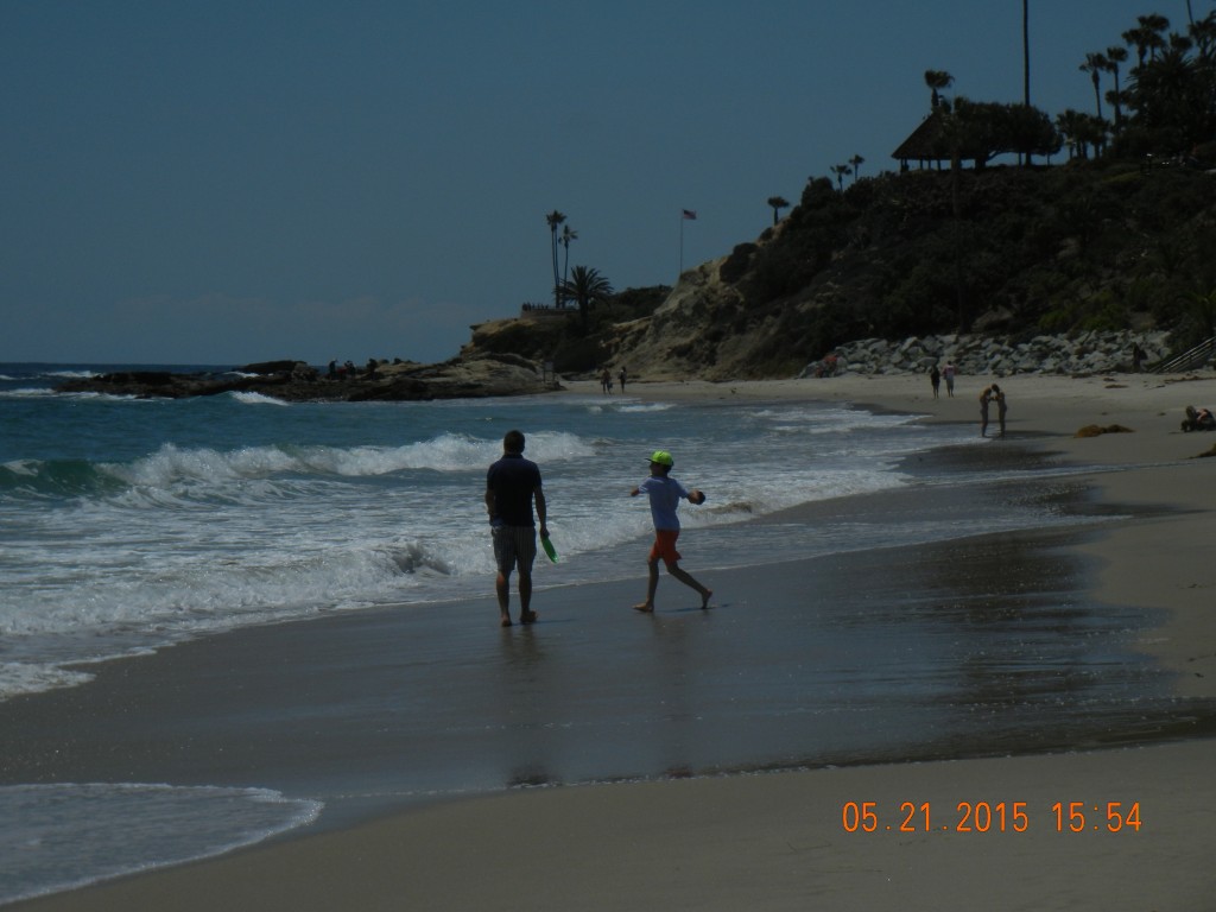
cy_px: 456
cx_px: 608
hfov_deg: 17.0
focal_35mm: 116
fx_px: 4075
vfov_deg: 12.8
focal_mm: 20.9
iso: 160
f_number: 9.2
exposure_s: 1/1689
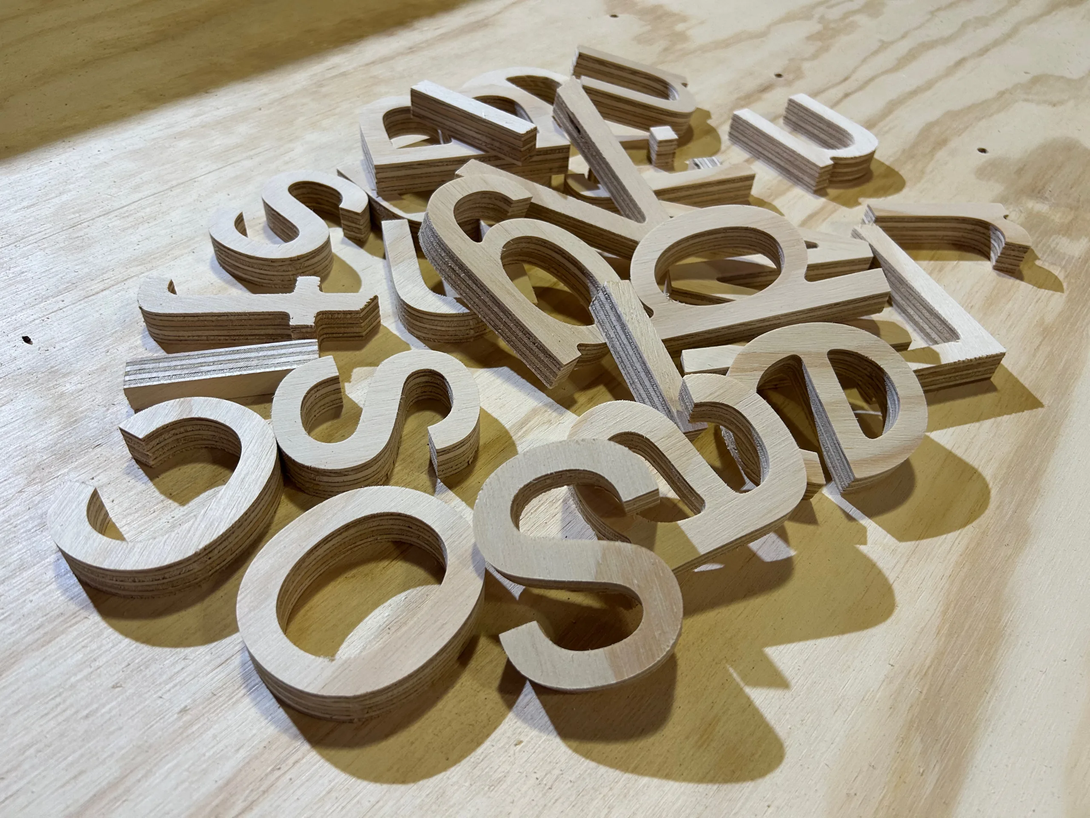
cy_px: 409
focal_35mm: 26
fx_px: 819
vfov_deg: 53.1
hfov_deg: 67.3
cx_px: 545
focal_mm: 5.7
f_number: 1.5
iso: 100
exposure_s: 1/50
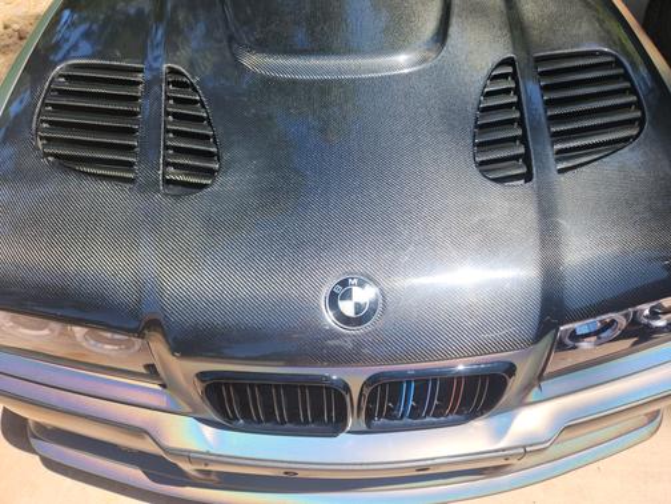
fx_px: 446
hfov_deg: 73.9
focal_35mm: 23
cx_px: 336
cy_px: 252
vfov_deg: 58.9
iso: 20
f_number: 1.8
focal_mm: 5.4
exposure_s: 1/922
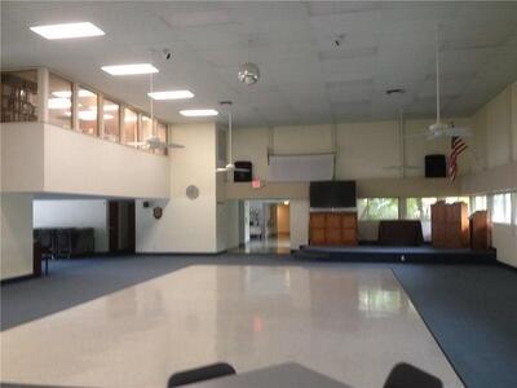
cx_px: 258
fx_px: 523
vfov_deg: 40.7
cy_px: 194
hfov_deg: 52.6
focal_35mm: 35
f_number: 2.4
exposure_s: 1/20
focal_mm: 4.28
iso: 100
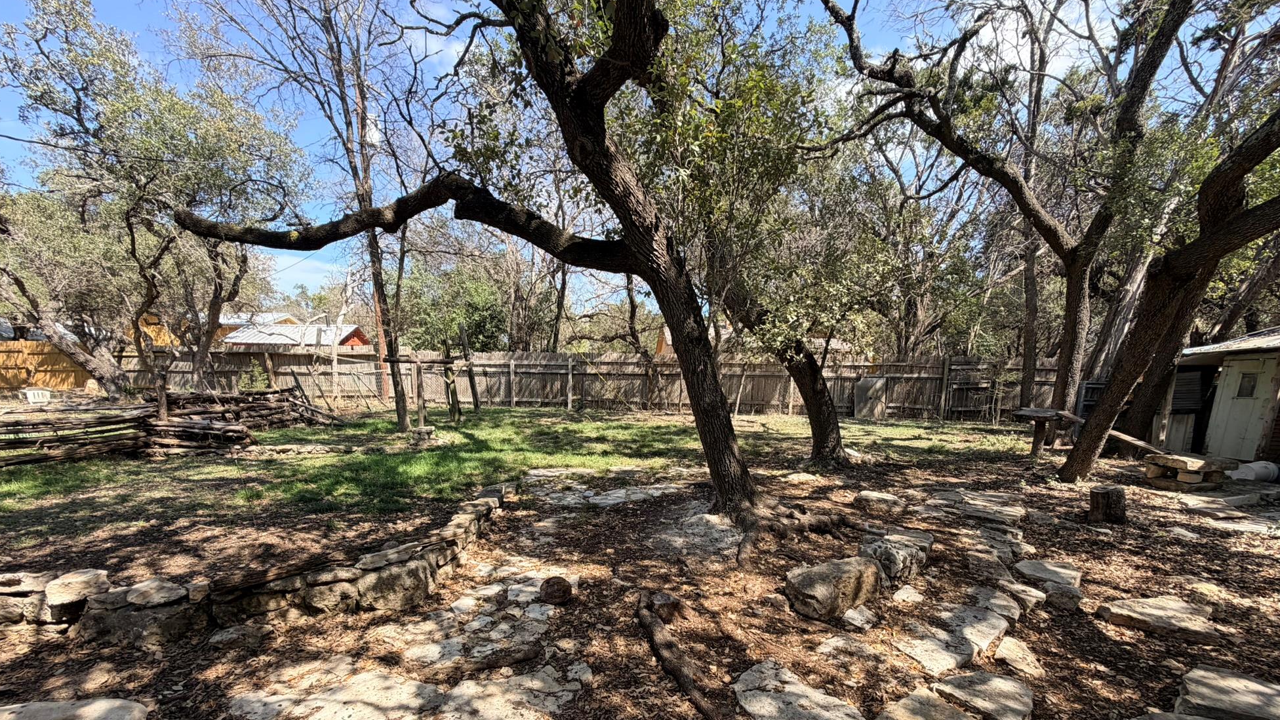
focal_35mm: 16
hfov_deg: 99.4
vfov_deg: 65.0
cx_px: 641
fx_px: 543
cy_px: 489
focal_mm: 2.22
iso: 50
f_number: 2.2
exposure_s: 1/502
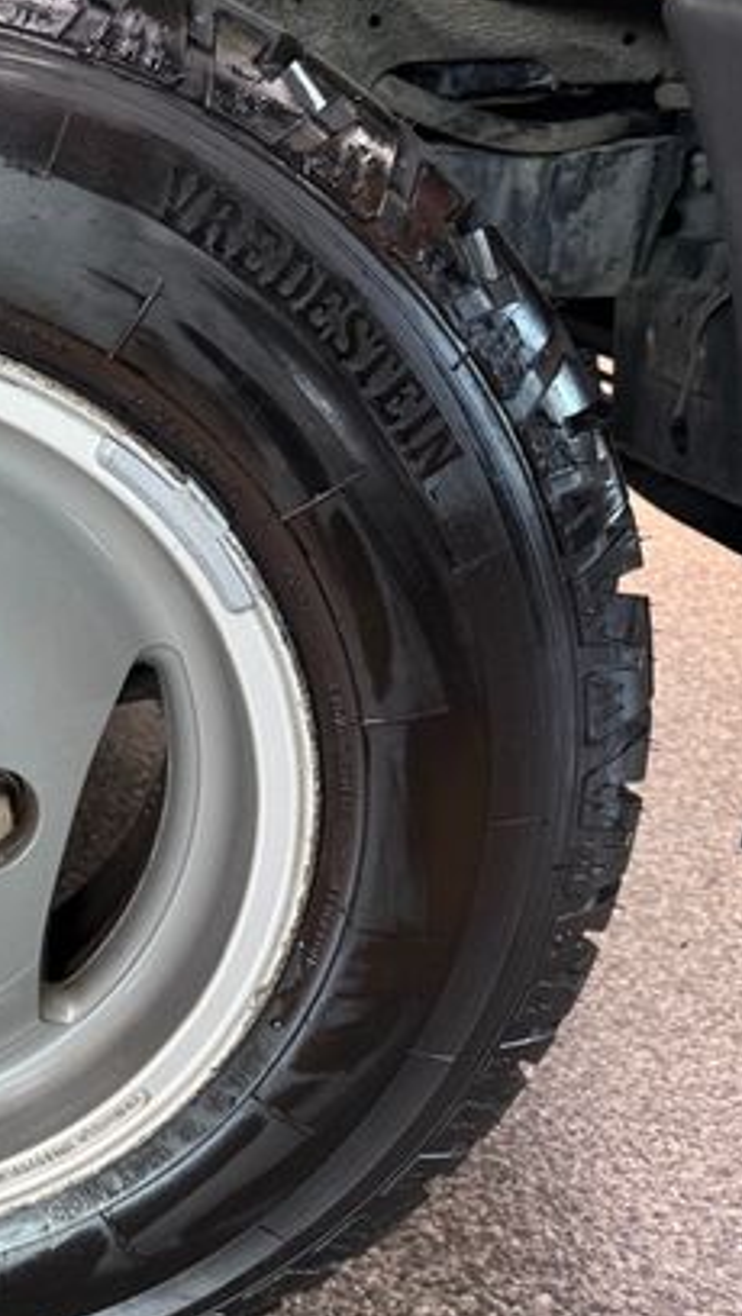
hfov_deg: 25.1
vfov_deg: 49.4
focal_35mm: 41
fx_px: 1432
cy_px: 684
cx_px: -223
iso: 125
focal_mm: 6.76
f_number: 1.78
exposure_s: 1/60
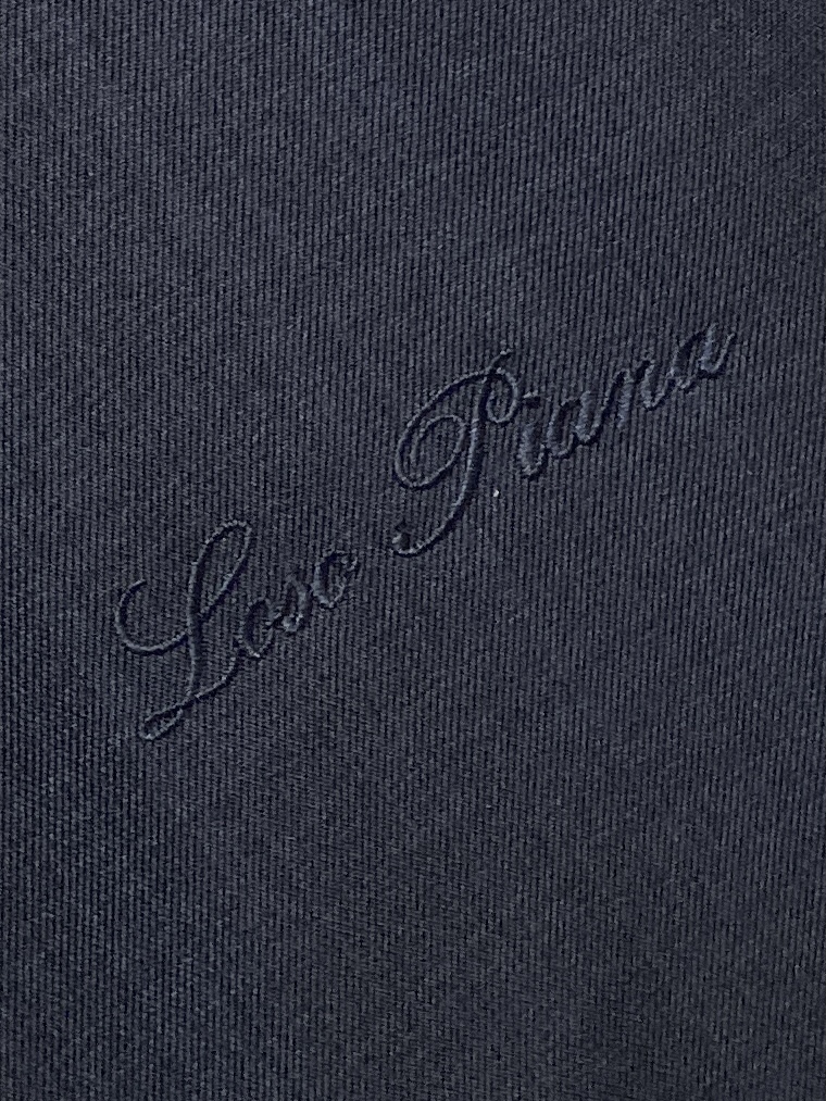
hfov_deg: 53.1
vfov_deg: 67.3
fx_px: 827
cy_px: 550
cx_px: 413
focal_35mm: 26
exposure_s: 1/121
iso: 125
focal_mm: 4.25
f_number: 1.8
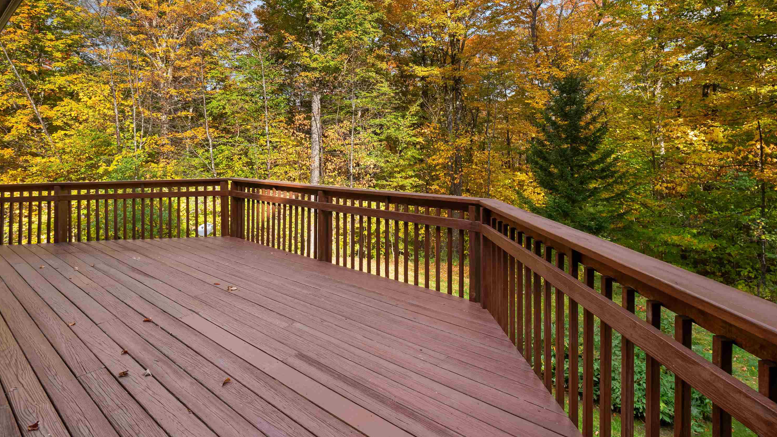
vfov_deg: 59.3
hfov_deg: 92.6
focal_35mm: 18
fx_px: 371
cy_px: 137
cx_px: 399
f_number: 3.5
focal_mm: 8
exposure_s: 1/200
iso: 200
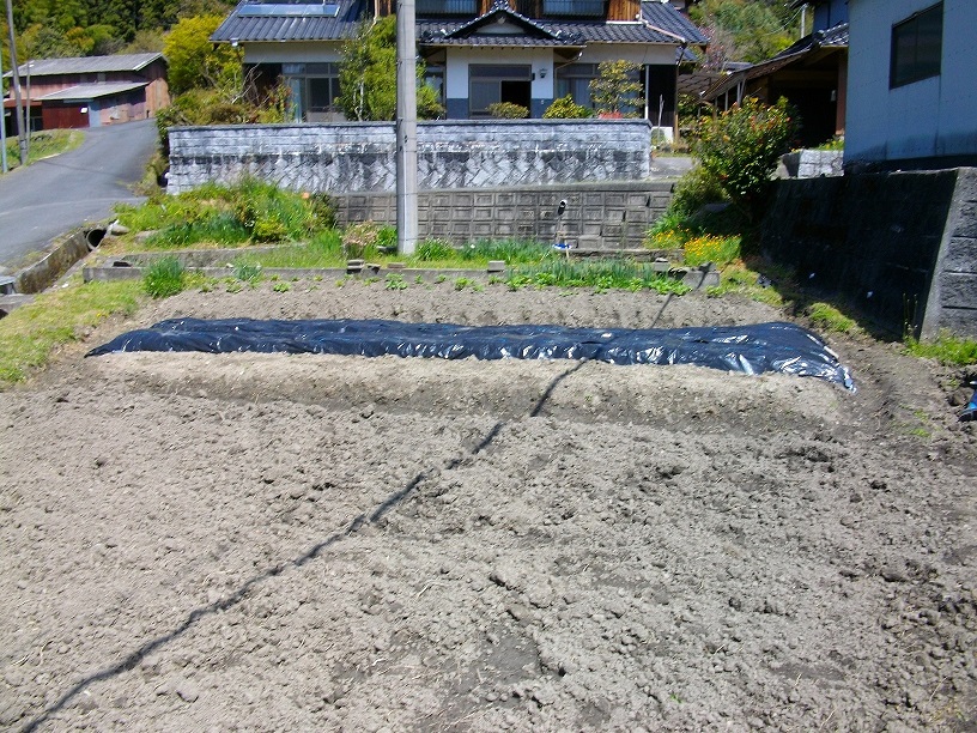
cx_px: 488
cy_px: 366
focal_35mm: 32
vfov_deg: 44.2
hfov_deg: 56.8
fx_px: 903
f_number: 5.5
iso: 80
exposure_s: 1/242
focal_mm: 5.7
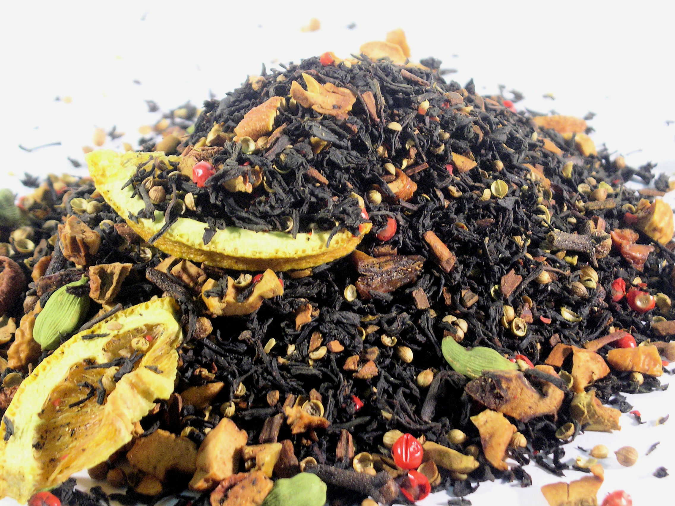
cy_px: 253
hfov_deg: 17.3
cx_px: 338
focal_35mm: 114
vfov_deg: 13.0
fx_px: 2223
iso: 200
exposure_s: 1/30
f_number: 4.7
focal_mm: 23.4
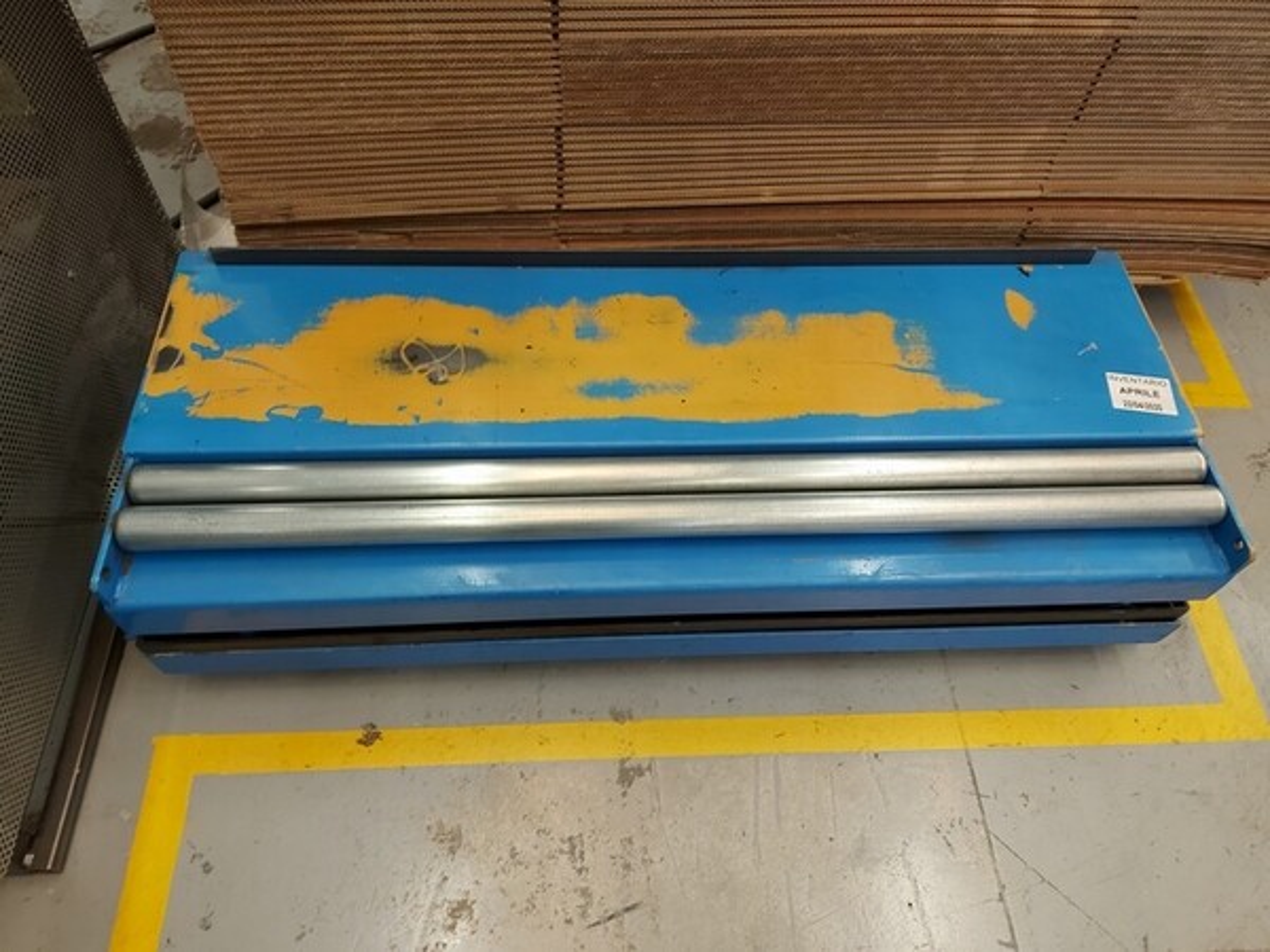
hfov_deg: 71.6
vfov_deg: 56.8
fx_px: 881
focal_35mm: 24
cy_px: 476
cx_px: 635
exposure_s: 1/40
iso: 200
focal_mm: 5.23
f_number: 1.8
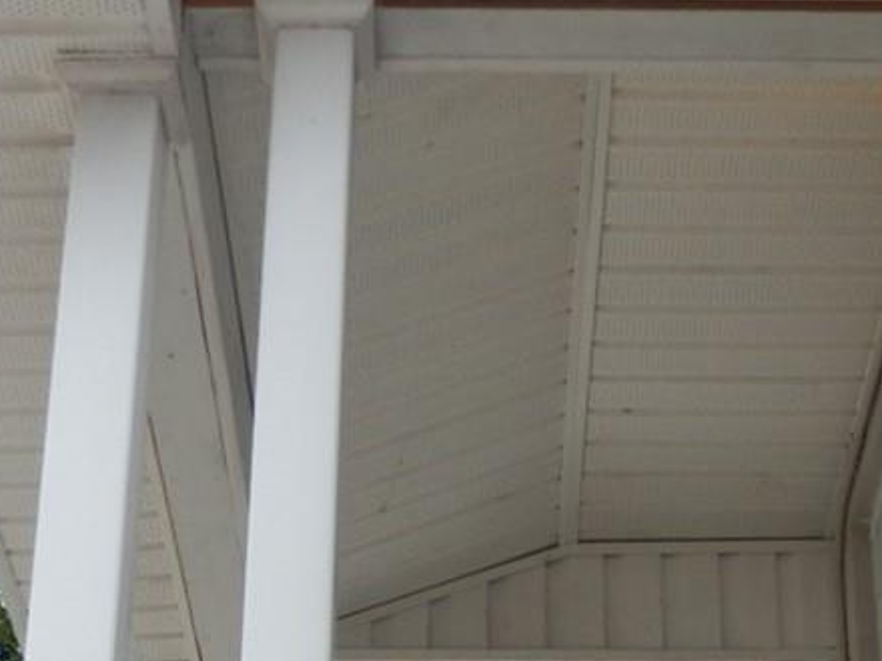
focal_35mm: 91
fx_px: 2319
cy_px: 881
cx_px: 451
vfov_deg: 15.4
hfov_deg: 21.5
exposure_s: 1/800
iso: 80
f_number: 3
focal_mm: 4.5
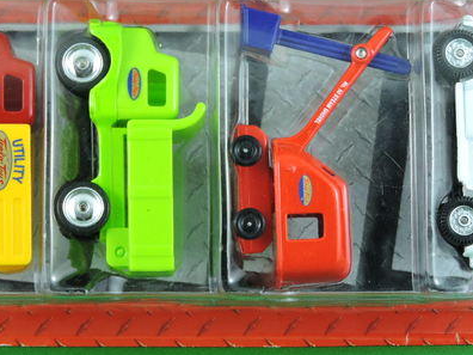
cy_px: 149
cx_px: 188
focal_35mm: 127
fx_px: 1735
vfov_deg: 11.7
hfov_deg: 15.5
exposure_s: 1/30
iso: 200
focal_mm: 11.6
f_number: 4.2
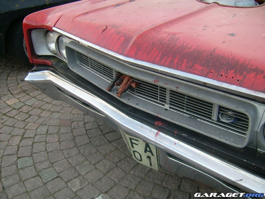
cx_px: 132
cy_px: 100
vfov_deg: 40.7
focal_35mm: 35
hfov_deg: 52.6
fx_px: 268
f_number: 2.8
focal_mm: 5.95
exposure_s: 1/148
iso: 50
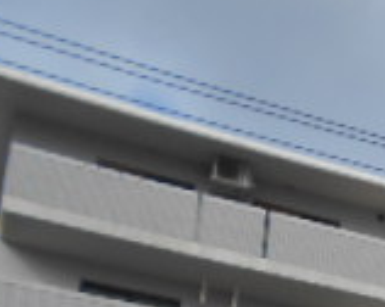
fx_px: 1172
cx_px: 704
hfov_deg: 15.8
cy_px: 565
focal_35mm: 103
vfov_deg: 13.3
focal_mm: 4.6
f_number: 3.2
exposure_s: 1/800
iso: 80
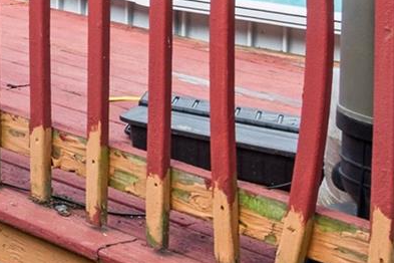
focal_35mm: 99
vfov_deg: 11.6
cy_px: -347
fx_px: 1083
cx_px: -559
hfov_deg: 14.0
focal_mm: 19
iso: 200
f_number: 9
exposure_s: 1/100
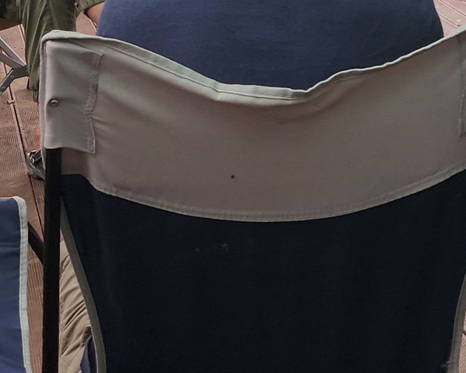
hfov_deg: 19.4
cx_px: 366
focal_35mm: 98
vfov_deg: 13.6
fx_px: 1352
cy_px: -360
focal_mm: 5.4
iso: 40
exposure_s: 1/180
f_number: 1.8
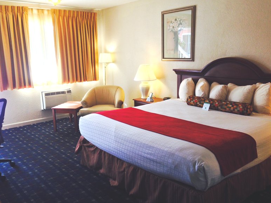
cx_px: 135
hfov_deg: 54.0
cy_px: 103
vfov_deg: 41.8
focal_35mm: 34
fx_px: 266
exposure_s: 1/40
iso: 50
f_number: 2.4
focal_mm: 4.12
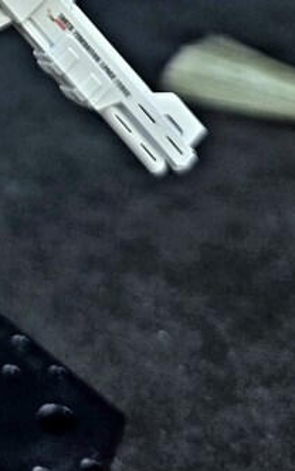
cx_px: -182
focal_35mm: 88
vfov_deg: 20.3
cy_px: -227
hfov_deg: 13.7
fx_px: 1130
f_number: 1.7
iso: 200
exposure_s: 1/120
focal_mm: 6.3
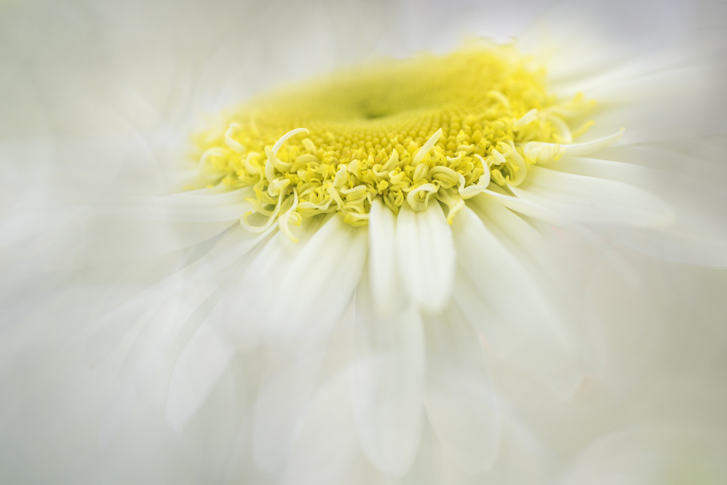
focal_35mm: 105
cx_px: 364
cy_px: 242
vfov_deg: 13.1
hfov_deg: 19.4
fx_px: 2121
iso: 100
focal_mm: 105
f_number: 7.1
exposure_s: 1/40
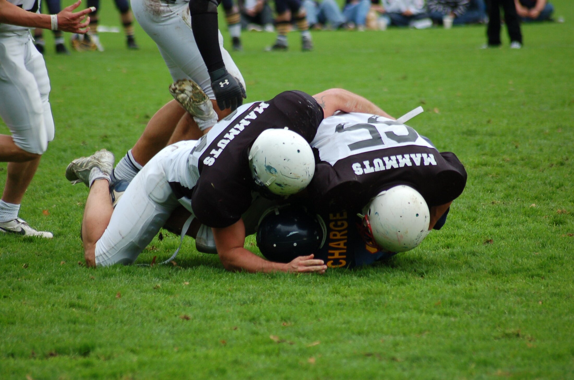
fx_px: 5252
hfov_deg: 6.3
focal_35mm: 330
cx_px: 287
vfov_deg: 4.1
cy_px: 190
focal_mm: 220
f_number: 5.3
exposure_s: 1/500
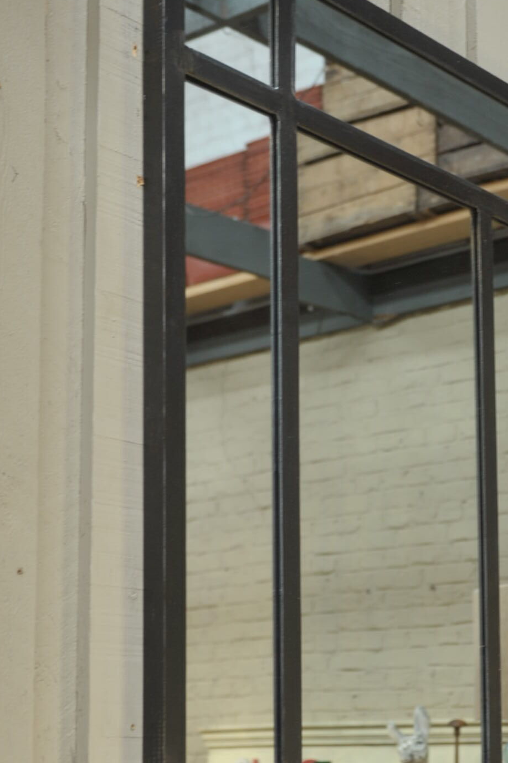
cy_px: 582
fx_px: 1567
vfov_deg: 27.0
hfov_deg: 17.9
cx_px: 511
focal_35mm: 74
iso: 320
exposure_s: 1/50
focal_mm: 32
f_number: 3.5
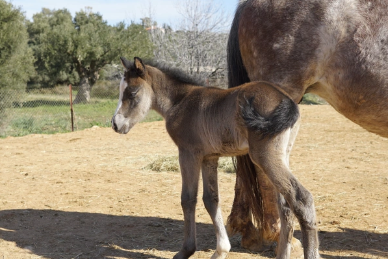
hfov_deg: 40.3
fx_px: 528
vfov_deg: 27.6
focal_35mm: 49
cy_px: 133
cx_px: 198
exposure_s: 1/400
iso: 100
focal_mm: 30
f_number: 5
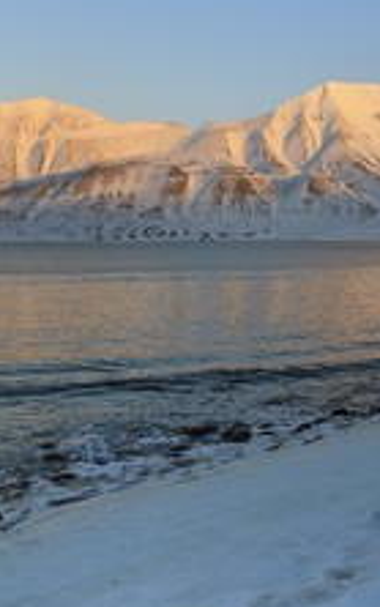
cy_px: 282
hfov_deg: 23.0
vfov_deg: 36.2
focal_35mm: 56
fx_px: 927
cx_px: 262
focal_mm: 29
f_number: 10
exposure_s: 1/160
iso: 200
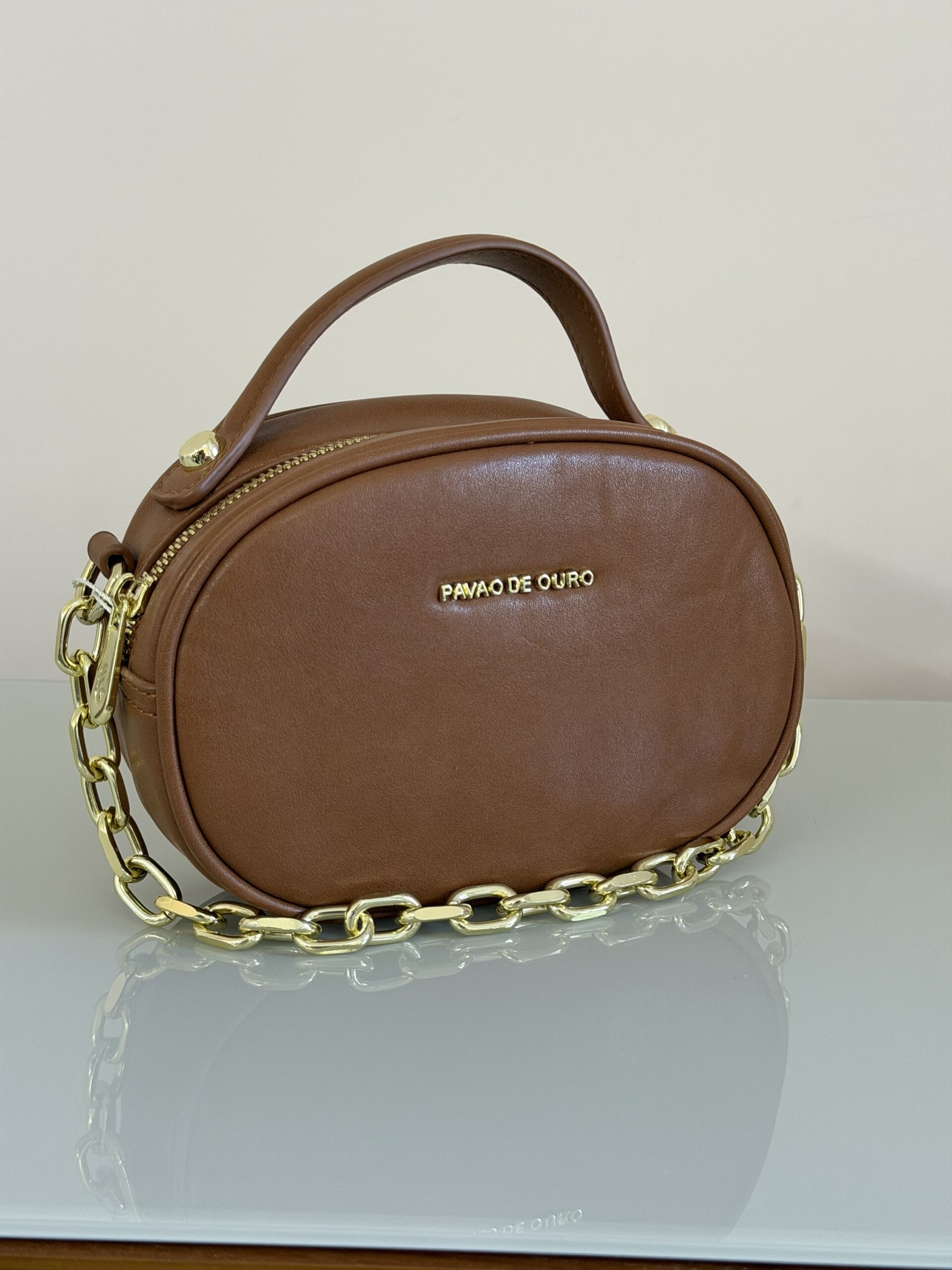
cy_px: 635
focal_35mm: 48
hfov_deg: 30.3
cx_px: 476
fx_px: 1760
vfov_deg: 39.7
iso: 250
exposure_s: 1/40
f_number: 1.78
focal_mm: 6.76
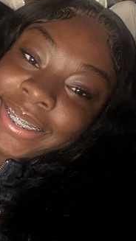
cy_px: 149
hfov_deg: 23.2
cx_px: 7
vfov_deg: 41.1
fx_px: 320
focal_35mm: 50
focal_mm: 2.71
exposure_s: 1/15
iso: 1600
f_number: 2.2
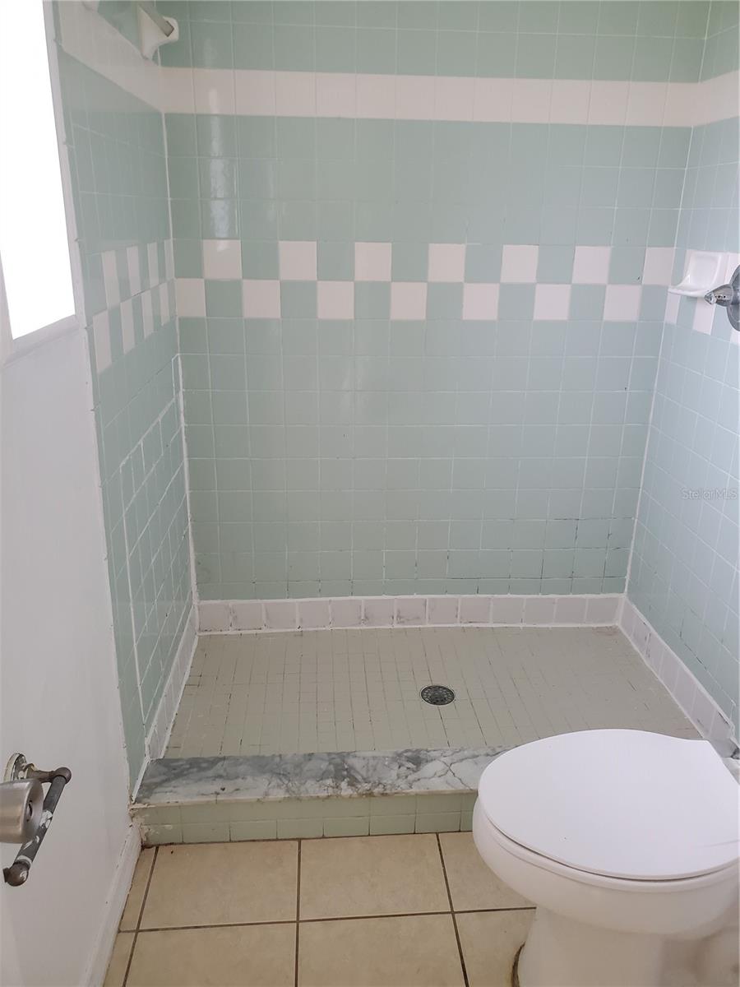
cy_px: 494
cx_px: 370
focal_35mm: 26
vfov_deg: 67.3
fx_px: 741
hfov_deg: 53.1
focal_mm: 4.3
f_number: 2.4
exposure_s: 1/100
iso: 250
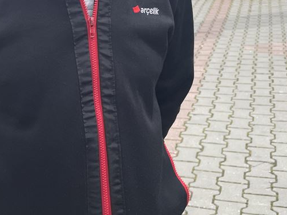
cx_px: 35
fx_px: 514
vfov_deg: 22.2
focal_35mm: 62
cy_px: -30
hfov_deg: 30.0
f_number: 1.6
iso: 32
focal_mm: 4.2
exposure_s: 1/2398
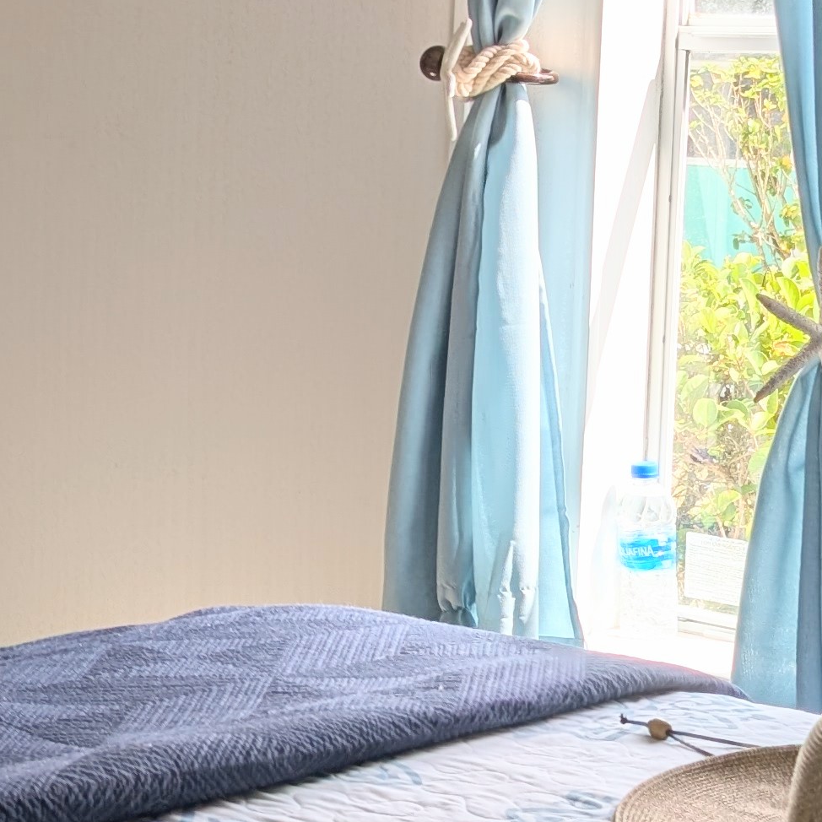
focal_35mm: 89
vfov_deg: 19.5
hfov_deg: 18.8
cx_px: -75
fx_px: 2391
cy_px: 330
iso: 21
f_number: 1.68
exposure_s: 1/305
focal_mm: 6.9
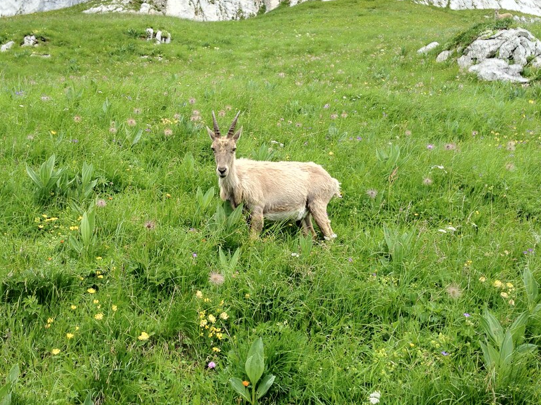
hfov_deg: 43.8
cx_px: 232
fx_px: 672
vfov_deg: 33.5
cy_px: 176
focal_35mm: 43
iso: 64
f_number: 2.4
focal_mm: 4.28
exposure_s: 1/493
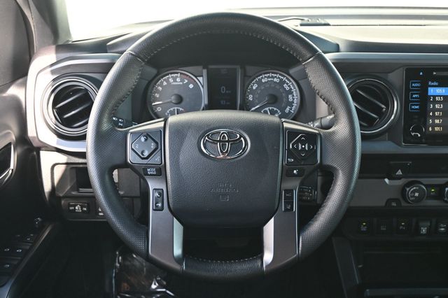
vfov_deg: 35.5
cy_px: 149
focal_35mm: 38
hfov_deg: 51.3
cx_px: 224
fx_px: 466
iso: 400
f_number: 4.2
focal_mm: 25
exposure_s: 1/125
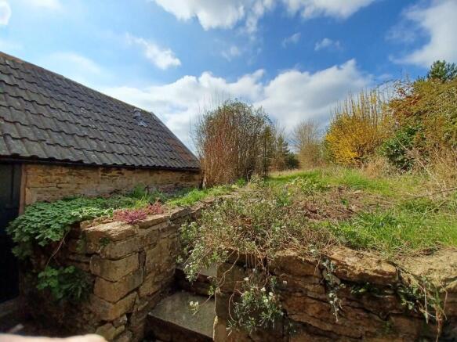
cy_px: 171
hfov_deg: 106.2
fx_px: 172
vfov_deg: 89.9
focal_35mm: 13
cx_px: 228
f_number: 2.2
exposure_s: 1/2160
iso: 40
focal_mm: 1.42
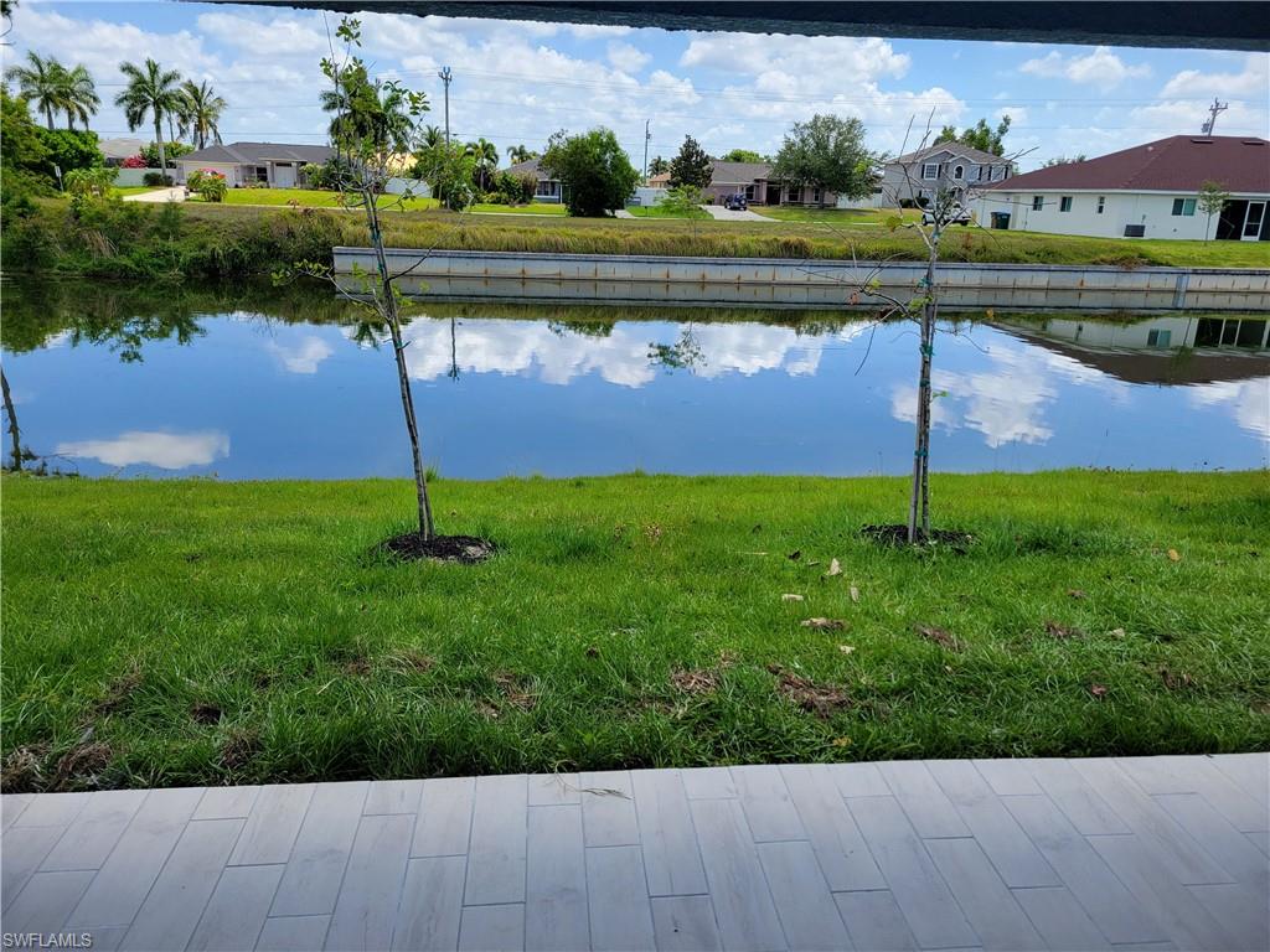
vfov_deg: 53.1
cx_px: 635
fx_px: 954
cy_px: 476
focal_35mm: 26
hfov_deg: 67.3
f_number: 1.8
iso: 40
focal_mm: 5.4
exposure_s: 1/1794
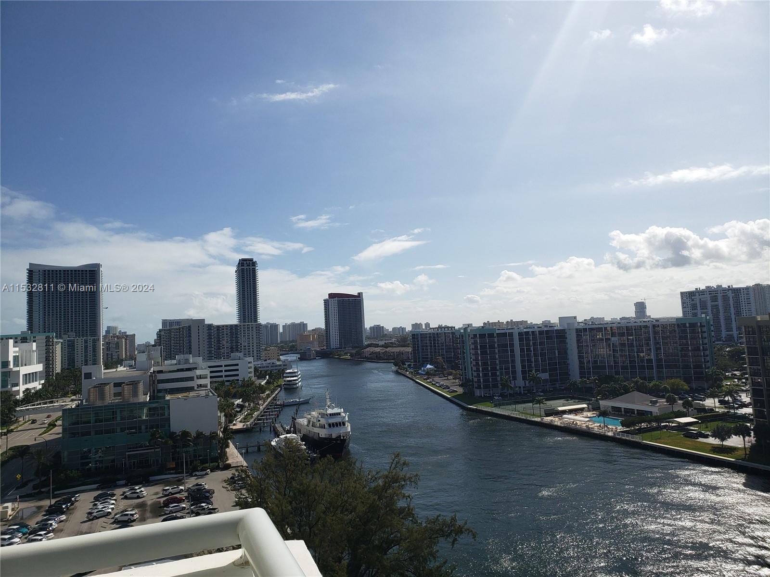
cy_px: 288
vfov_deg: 53.1
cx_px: 385
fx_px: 578
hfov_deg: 67.3
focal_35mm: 26
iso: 50
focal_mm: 4.3
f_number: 2.4
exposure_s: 1/3967
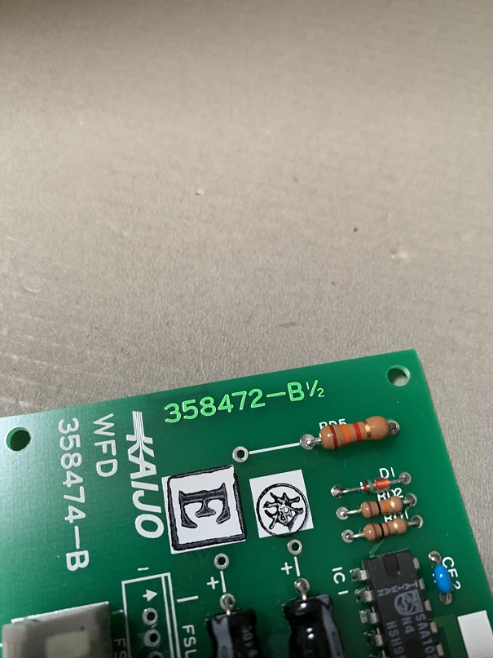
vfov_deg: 67.3
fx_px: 494
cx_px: 246
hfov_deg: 53.1
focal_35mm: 26
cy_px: 329
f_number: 1.8
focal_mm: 4.25
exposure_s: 1/60
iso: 250
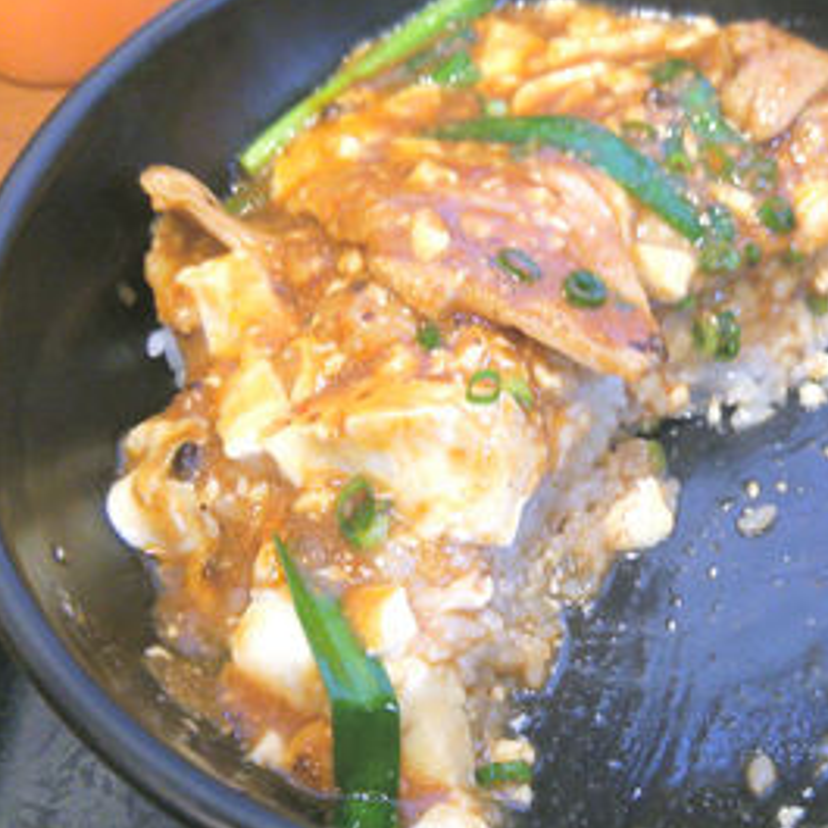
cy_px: 431
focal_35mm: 40
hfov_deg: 40.7
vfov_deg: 41.9
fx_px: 1082
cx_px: 616
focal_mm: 4.06
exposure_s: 1/42
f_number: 1.94
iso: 160
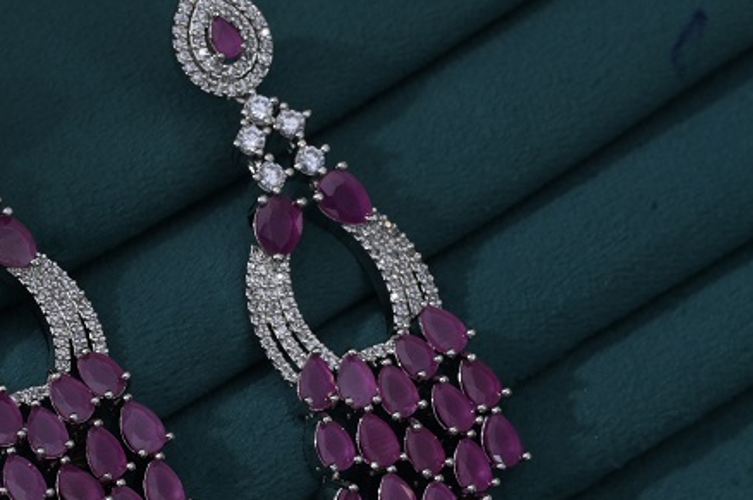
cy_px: 359
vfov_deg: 10.0
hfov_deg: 15.0
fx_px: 2862
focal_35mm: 137
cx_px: 236
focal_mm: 50
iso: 500
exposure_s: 1/160
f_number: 11
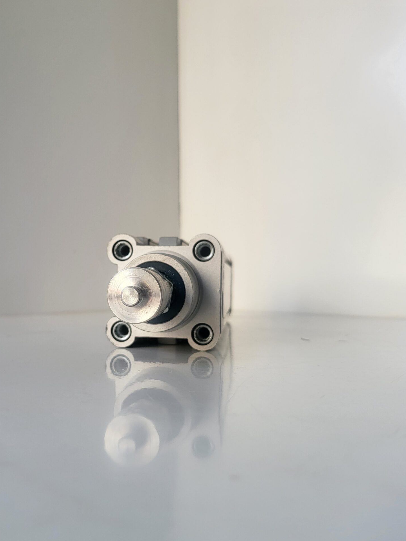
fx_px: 500
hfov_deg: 43.6
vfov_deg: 56.8
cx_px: 141
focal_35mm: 32
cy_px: 282
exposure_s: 1/156
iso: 40
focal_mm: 5
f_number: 1.8
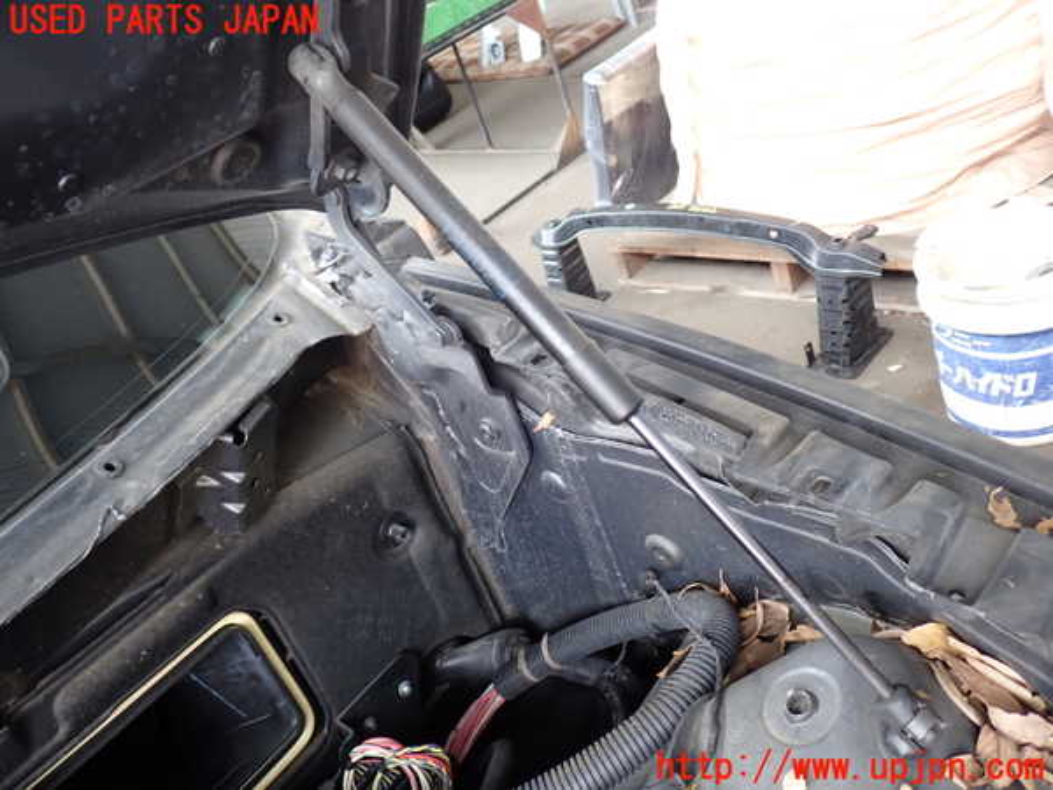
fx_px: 973
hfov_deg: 56.8
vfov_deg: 44.2
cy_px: 395
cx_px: 526
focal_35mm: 32
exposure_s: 1/40
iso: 200
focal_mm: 5.79
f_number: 2.4
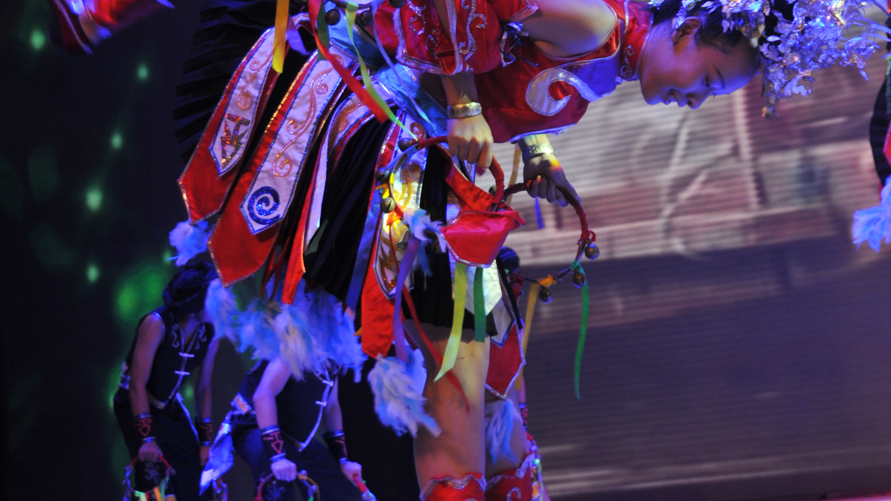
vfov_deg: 16.1
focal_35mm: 74
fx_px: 1743
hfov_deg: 28.7
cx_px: 446
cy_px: 47
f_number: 4
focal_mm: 31
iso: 400
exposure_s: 1/125
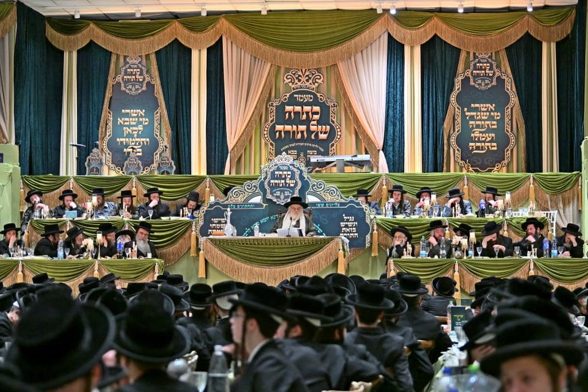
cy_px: 196
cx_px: 294
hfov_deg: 19.5
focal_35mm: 105
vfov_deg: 13.0
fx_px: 1714
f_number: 2.8
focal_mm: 70
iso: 400
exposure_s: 1/160
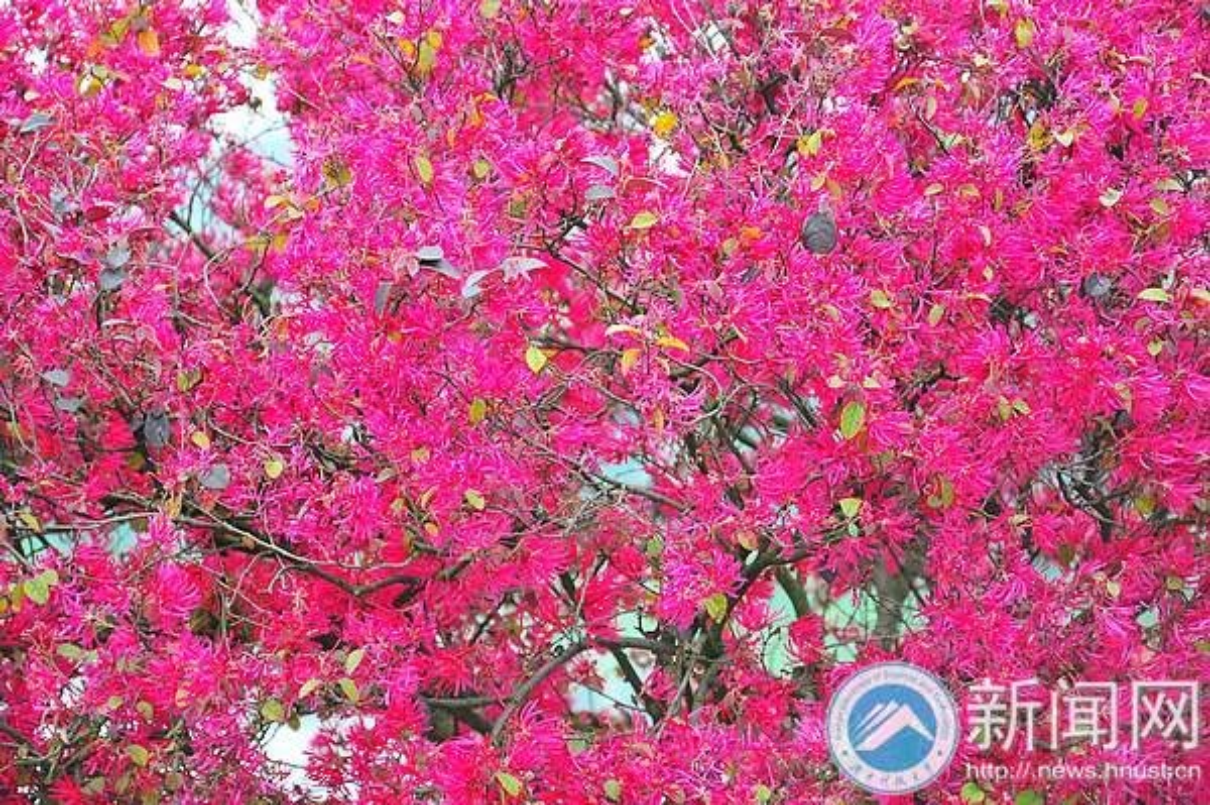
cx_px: 605
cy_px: 402
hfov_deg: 19.5
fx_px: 3526
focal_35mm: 105
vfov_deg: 13.0
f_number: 5.3
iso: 1000
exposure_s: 1/160
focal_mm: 70
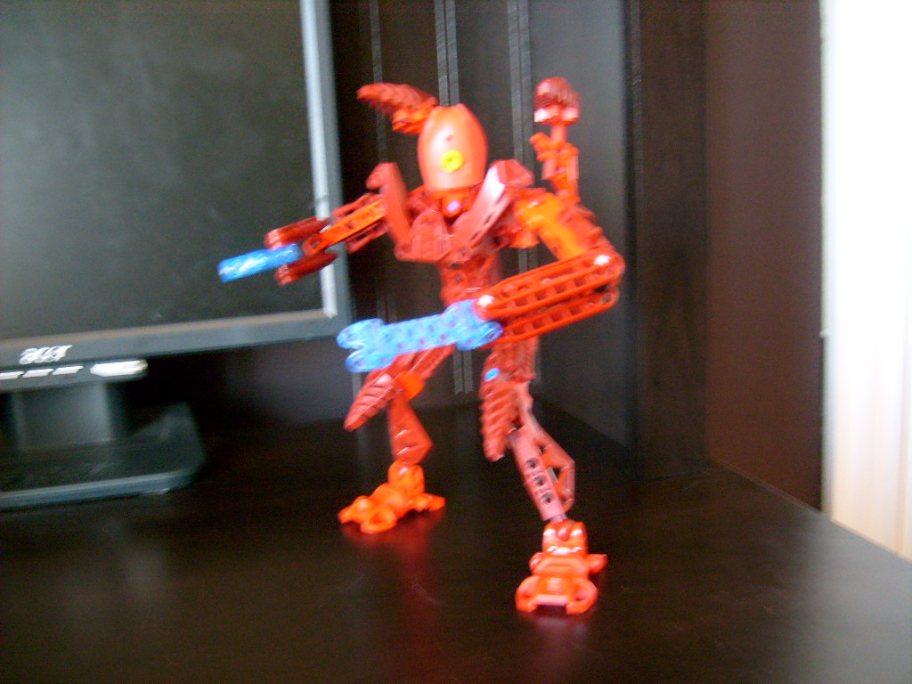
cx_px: 456
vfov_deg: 40.7
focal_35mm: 35
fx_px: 922
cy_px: 342
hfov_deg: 52.6
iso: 200
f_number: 2.8
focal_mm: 5.8
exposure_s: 1/8
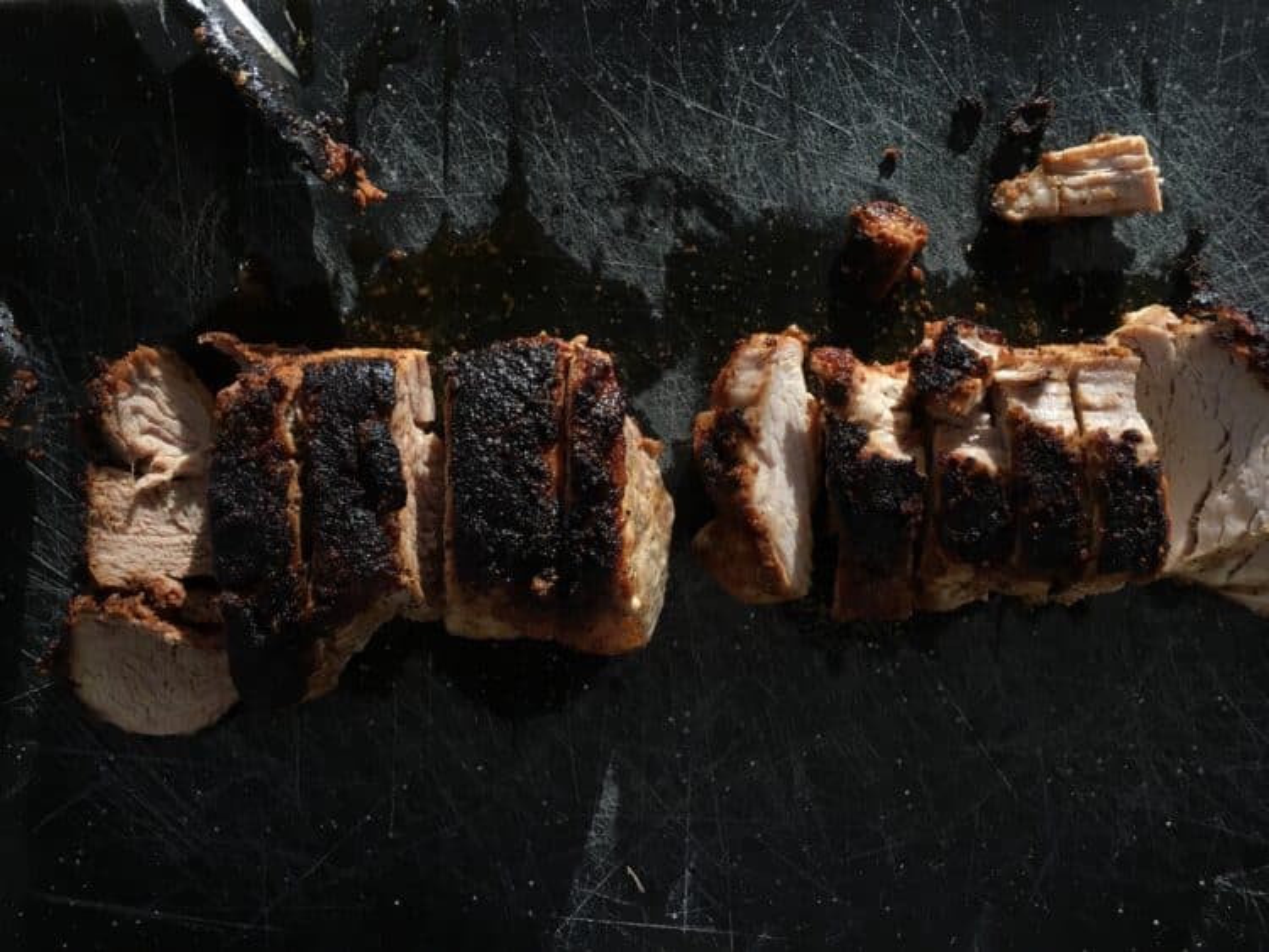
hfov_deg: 61.6
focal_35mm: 29
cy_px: 476
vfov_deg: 48.3
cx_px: 634
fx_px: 1063
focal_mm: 4.15
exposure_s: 1/40
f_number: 2.2
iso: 32
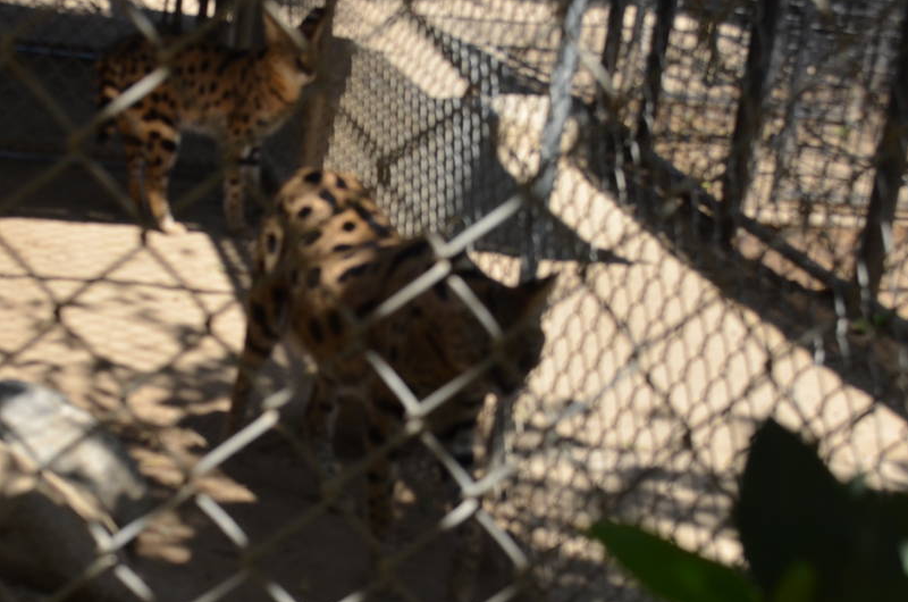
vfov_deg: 17.4
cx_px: 271
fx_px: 1963
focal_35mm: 78
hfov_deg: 25.8
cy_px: 427
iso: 200
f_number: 8
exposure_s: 1/250
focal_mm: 26
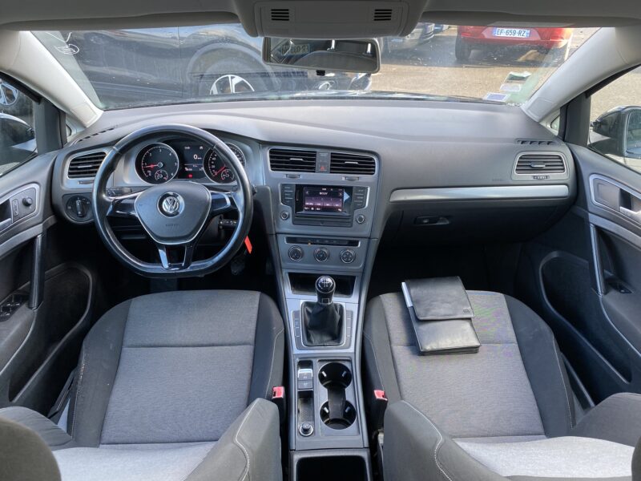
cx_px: 320
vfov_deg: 53.1
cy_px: 240
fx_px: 481
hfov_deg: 67.3
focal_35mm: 26
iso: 100
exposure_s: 1/121
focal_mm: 4.25
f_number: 1.8
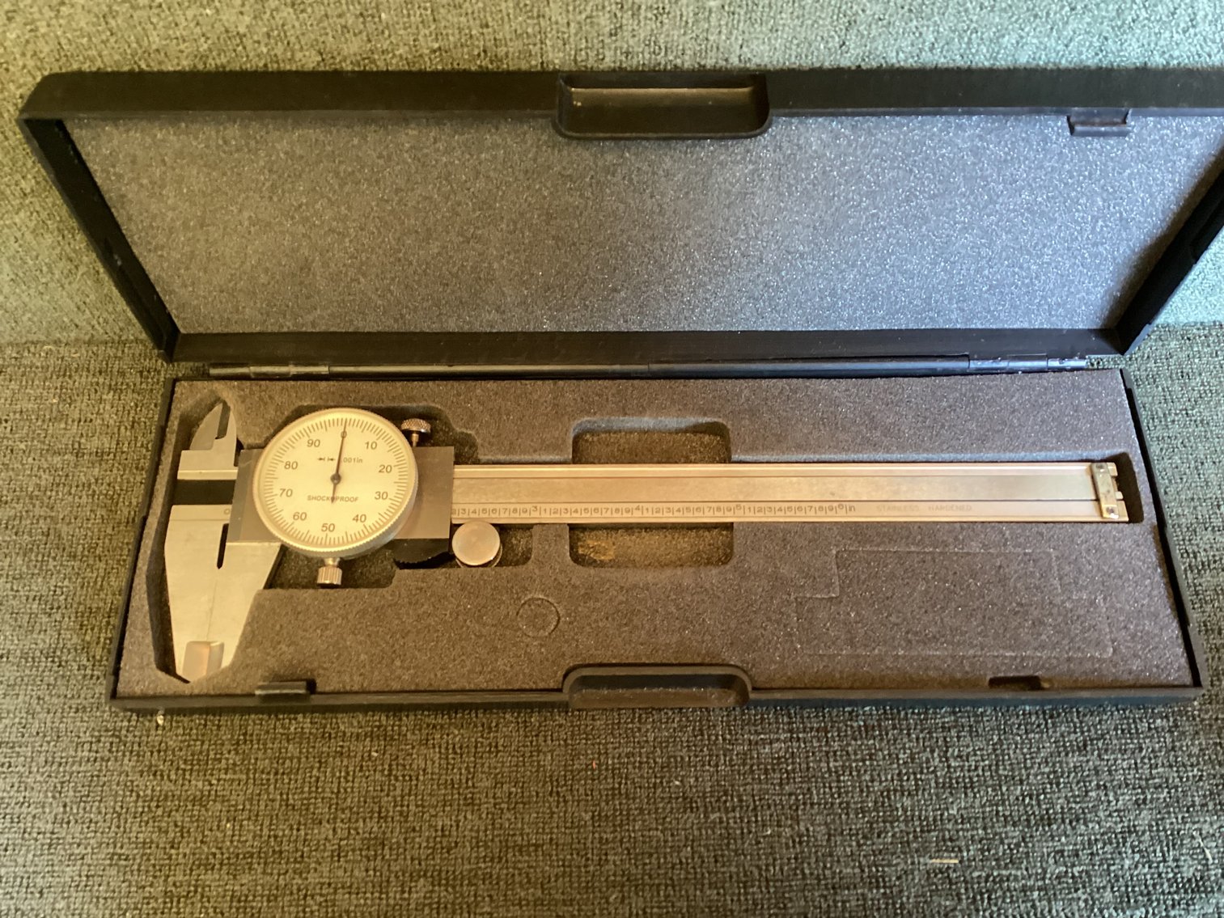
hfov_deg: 58.3
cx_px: 612
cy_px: 459
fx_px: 1096
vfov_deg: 45.4
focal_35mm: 31
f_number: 2.4
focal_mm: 3.3
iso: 320
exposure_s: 1/25
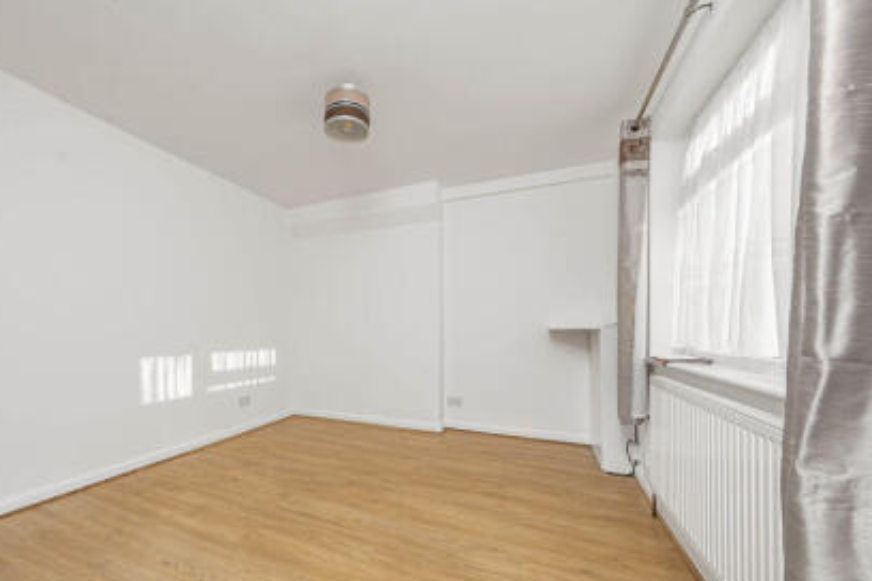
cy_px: 336
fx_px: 339
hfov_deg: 103.6
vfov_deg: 80.6
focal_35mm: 14
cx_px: 374
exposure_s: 1/250
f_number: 9
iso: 320
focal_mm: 12
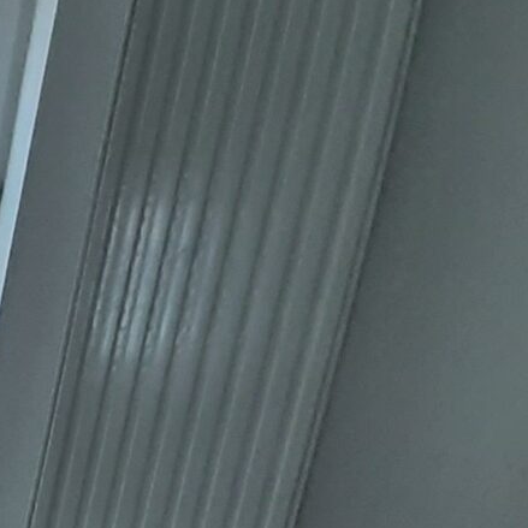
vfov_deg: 23.3
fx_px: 1156
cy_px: 651
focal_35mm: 67
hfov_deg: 13.6
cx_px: -856
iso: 80
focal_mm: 1.42
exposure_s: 1/100
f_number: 2.2
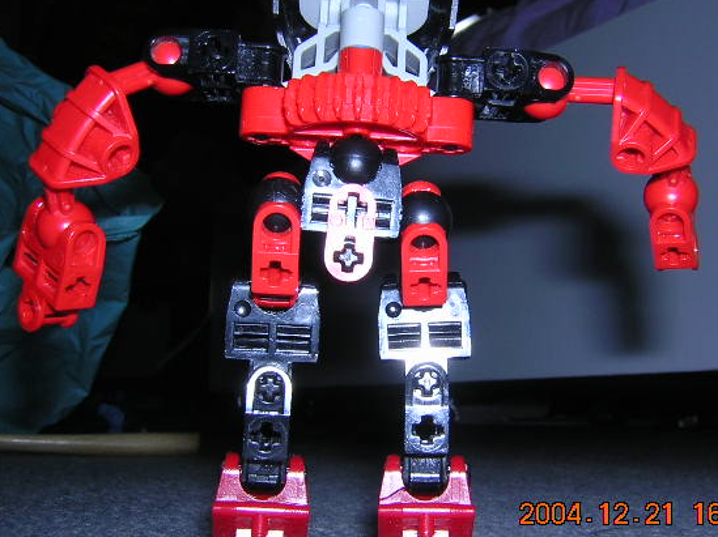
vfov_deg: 34.3
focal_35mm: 42
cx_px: 399
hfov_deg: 44.7
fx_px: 871
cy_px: 265
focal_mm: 4.7
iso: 100
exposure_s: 1/60.1
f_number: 5.2
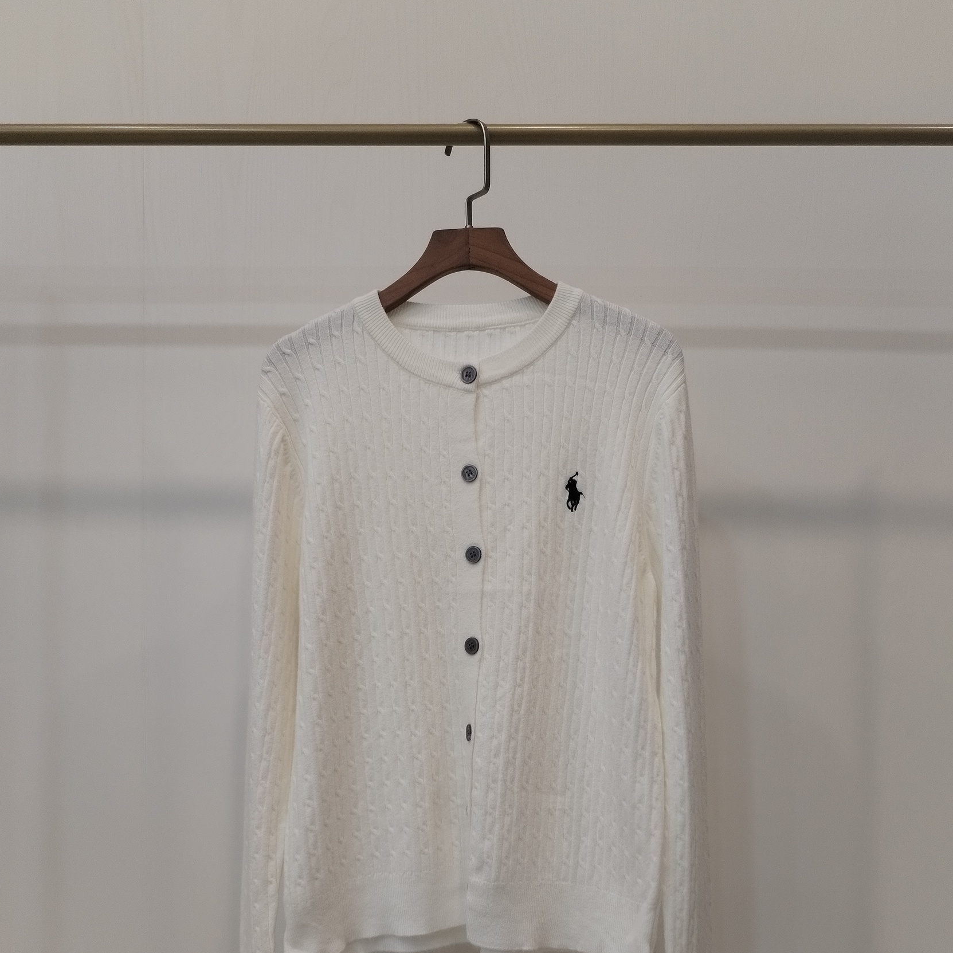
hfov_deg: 44.9
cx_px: 470
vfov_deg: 44.1
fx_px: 1152
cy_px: 658
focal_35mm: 37
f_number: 1.8
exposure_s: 1/60
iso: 180
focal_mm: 4.75
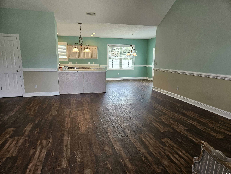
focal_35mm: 23
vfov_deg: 58.9
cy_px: 87
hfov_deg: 73.9
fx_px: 153
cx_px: 116
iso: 125
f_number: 1.8
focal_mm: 5.4
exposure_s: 1/120
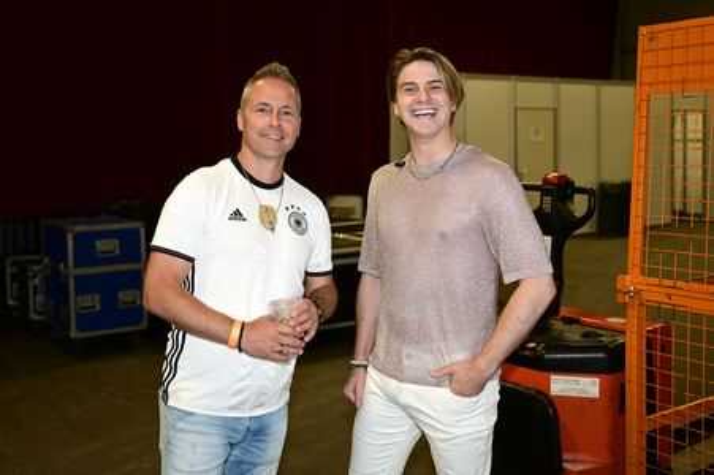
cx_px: 357
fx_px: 713
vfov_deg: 36.8
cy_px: 238
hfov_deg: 53.2
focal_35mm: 36
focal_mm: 36
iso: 800
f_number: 2.8
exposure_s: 1/200
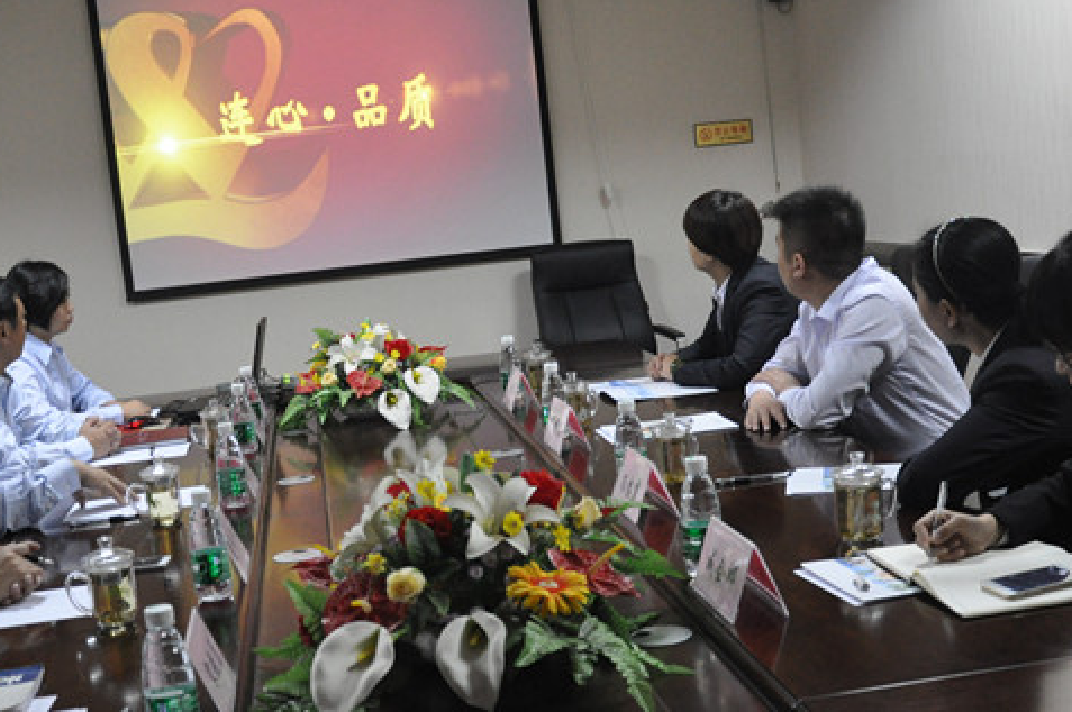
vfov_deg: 25.5
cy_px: 428
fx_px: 1572
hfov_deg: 37.6
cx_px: 470
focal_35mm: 53
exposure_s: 1/30
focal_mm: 21
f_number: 3.8
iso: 1400
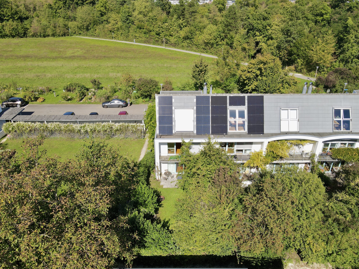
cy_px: 134
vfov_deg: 56.8
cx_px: 180
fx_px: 249
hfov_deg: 71.6
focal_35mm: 24
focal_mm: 4.5
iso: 100
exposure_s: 1/500
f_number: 2.8
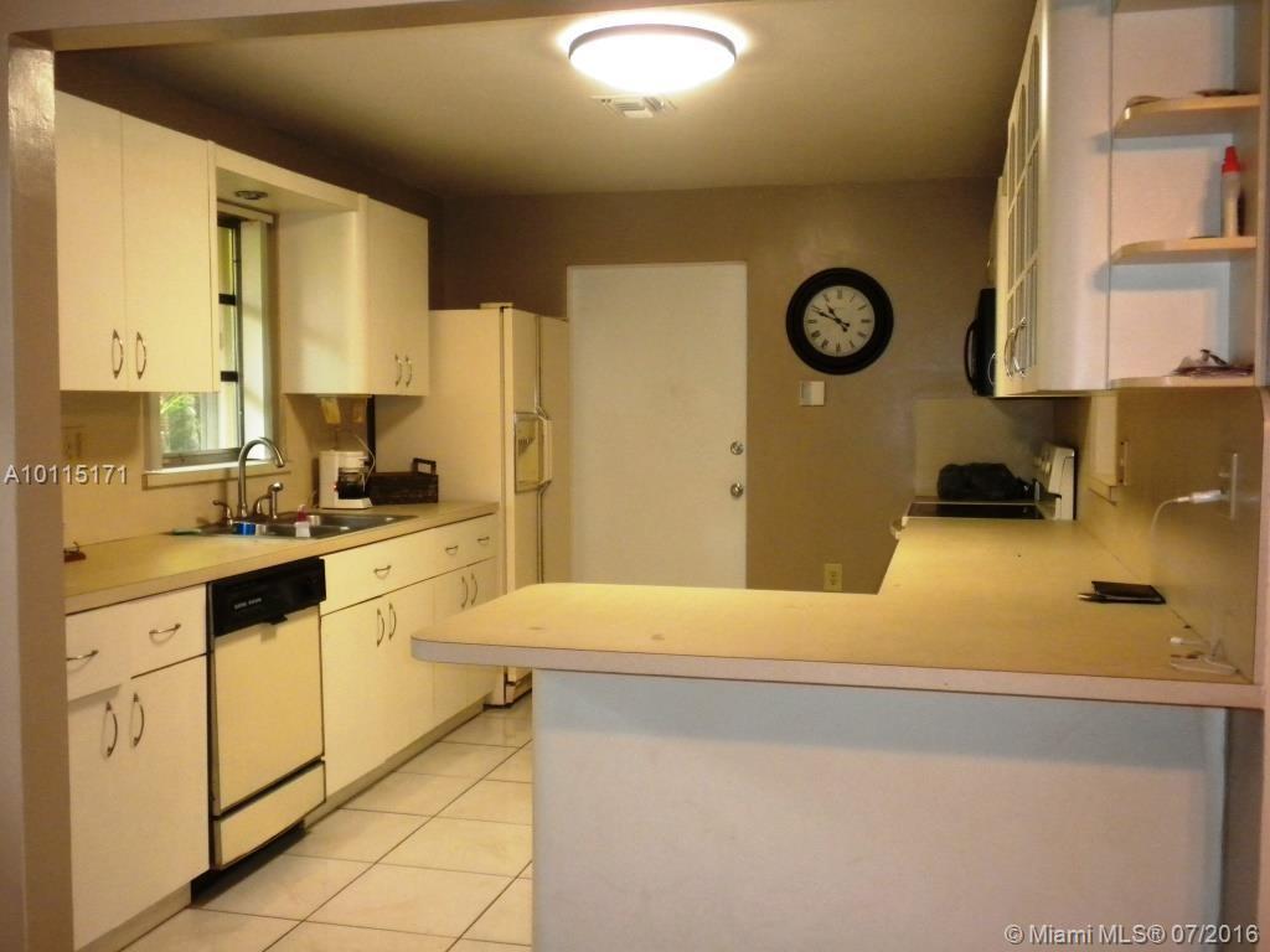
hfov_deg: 50.1
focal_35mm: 37
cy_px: 476
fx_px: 1357
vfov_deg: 38.7
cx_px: 635
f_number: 3.5
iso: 400
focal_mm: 6.6
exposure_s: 1/30
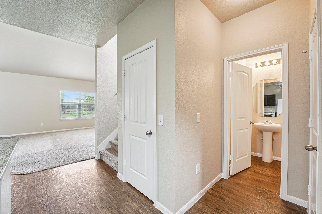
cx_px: 161
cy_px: 107
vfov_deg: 81.2
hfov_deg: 104.3
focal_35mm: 14
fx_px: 125
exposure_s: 1/6
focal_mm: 14
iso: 400
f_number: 8
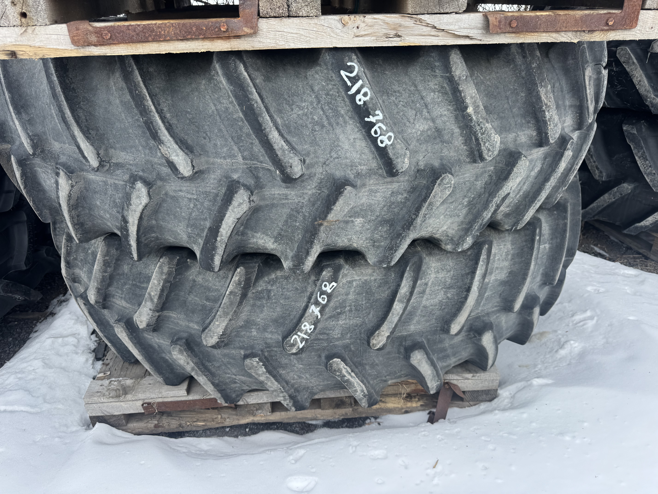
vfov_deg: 56.8
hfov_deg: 71.6
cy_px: 247
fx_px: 456
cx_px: 329
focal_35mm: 24
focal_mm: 6.76
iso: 80
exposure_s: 1/1597
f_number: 1.78
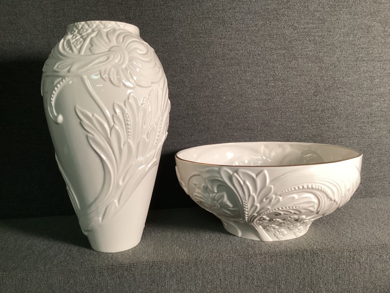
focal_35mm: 31
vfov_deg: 45.4
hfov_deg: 58.3
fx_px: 349
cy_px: 146
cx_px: 195
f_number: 2.4
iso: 200
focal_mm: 3.3
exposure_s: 1/60
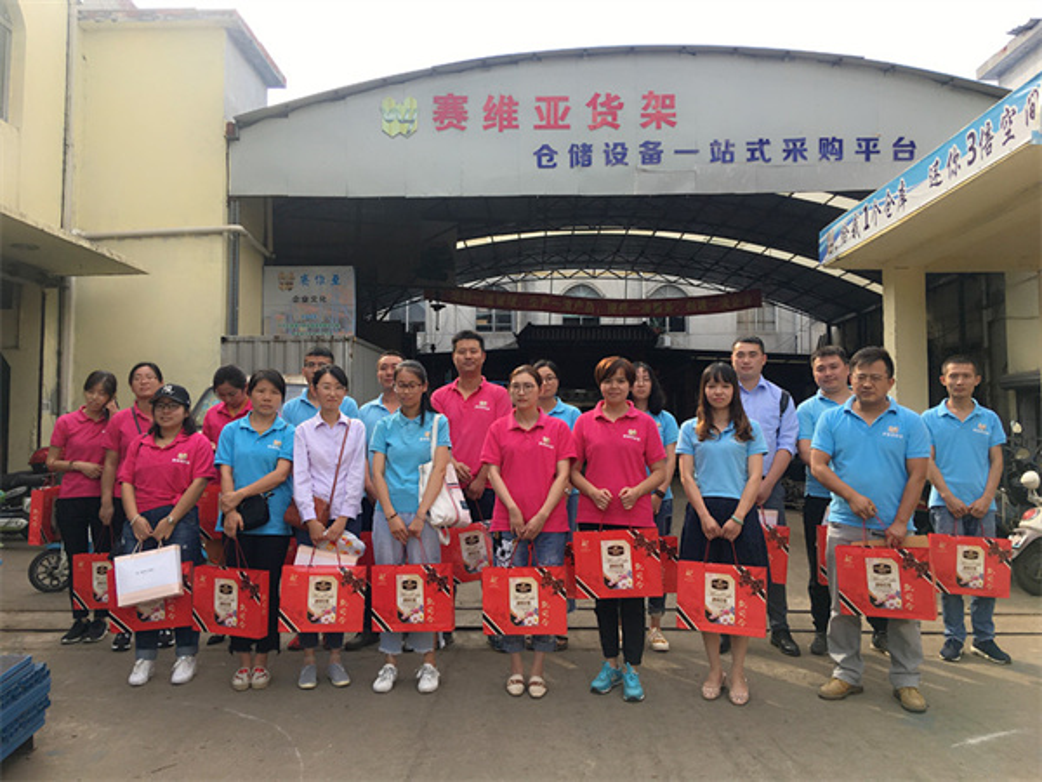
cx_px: 521
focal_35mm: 29
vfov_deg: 48.2
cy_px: 391
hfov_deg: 61.7
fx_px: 873
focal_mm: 4.15
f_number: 2.2
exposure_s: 1/382
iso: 25
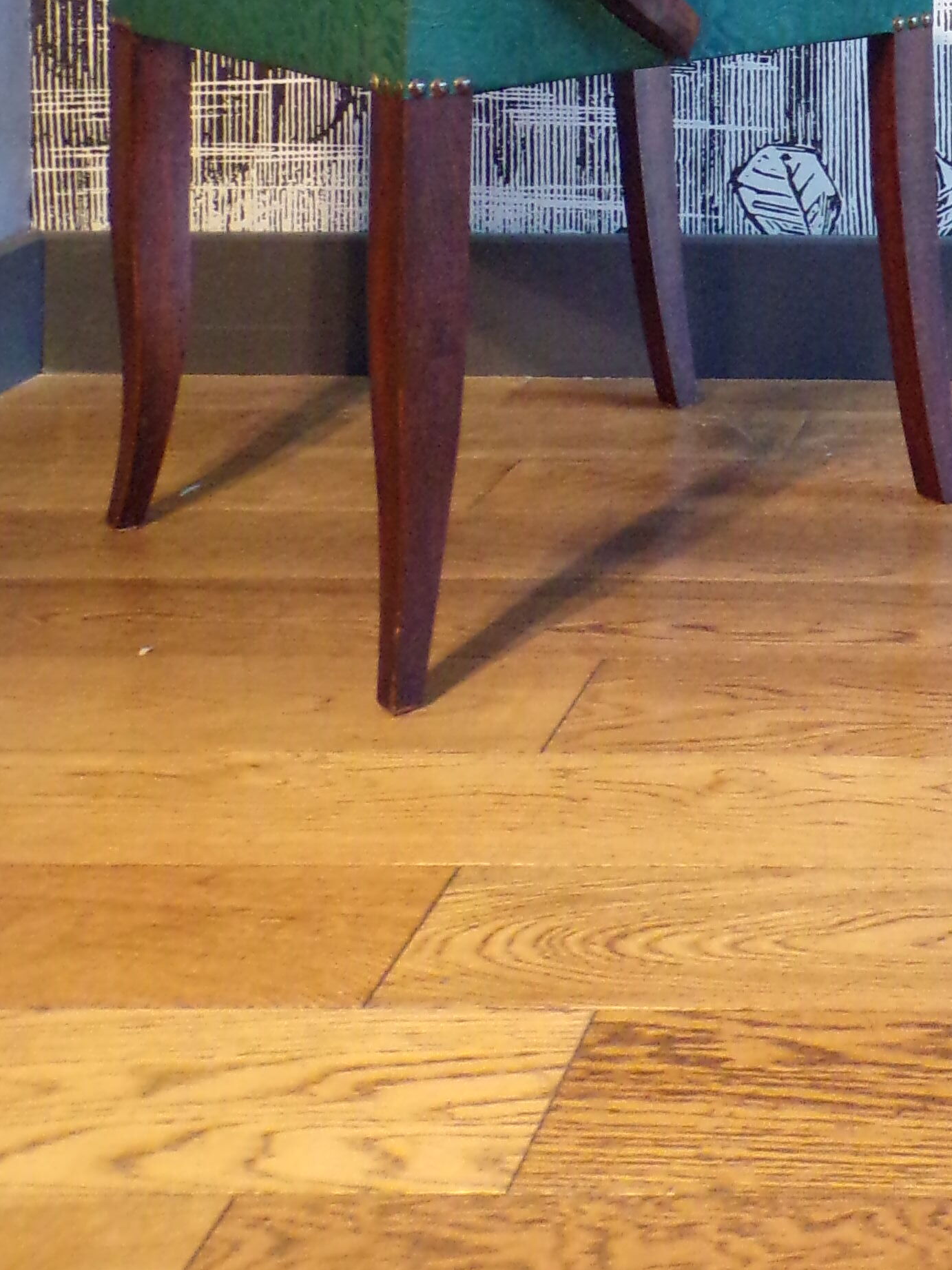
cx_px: 1146
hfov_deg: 22.5
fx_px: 2200
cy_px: -223
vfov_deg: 28.4
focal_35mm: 60
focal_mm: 4.3
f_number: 3
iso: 504
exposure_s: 1/17
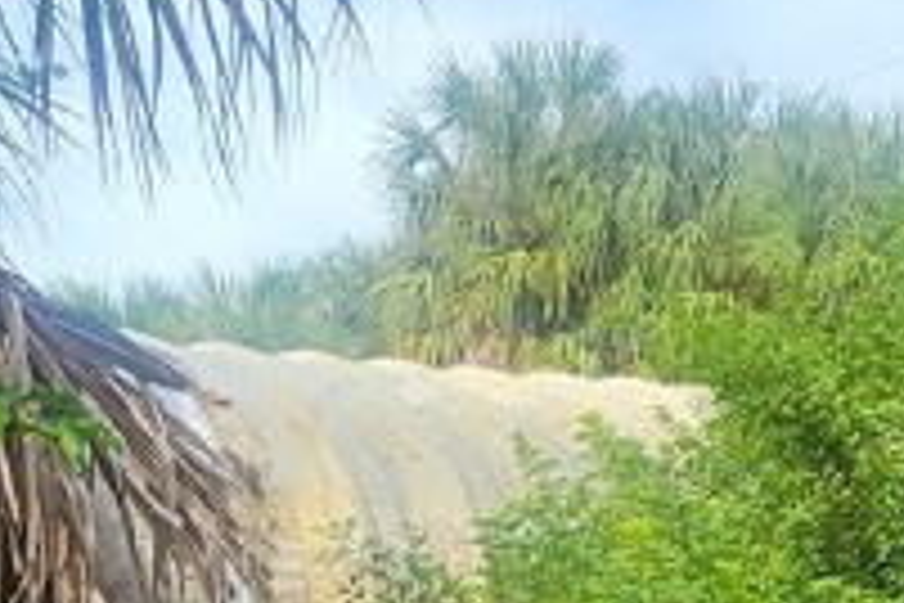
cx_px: 423
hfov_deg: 29.2
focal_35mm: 69
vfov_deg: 18.7
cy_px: 724
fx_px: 1733
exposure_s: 1/892
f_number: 2.2
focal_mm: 2.2
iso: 50
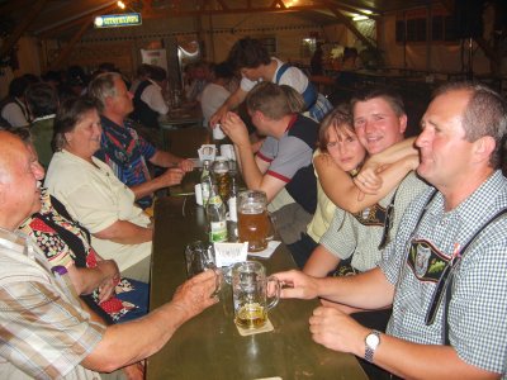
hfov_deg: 52.6
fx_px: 513
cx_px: 254
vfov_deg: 40.7
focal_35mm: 35
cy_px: 190
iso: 100
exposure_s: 1/45
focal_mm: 5.8
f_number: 2.8
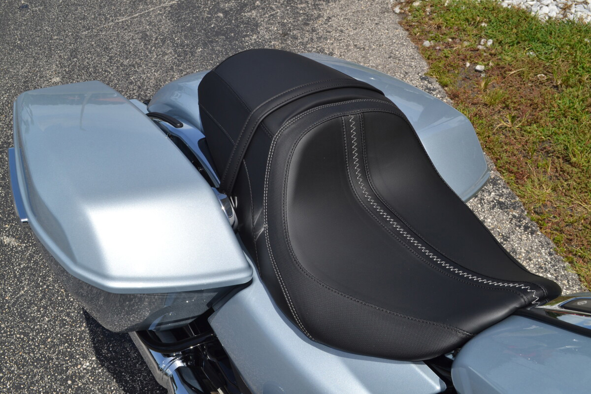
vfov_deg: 34.2
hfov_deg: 49.6
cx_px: 296
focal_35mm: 39
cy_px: 197
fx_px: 640
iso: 100
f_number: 13
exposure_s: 1/200
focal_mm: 26
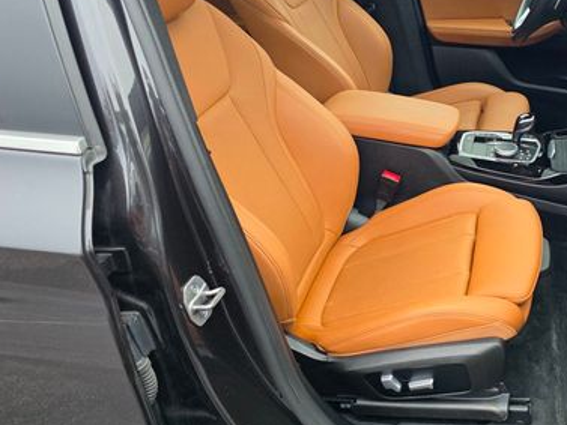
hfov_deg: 46.0
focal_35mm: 39
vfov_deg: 36.5
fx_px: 639
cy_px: 146
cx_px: 433
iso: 200
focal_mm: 6.3
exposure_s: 1/180
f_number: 1.7
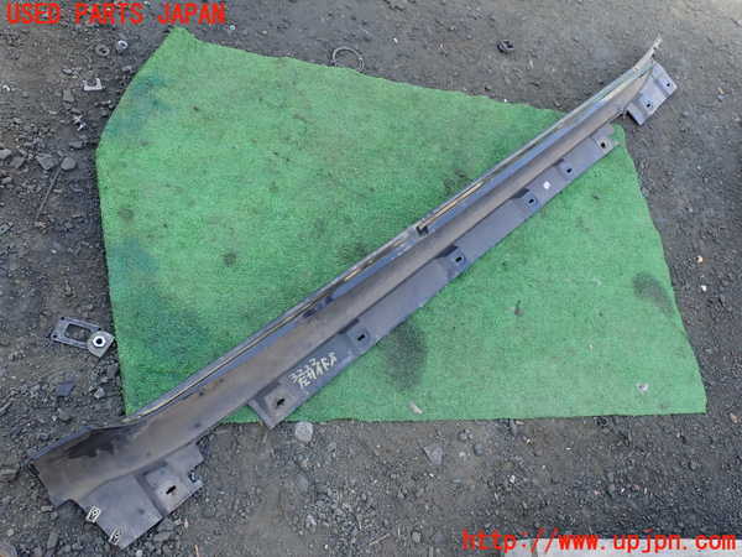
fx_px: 643
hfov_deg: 60.0
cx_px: 371
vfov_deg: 46.8
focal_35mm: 30
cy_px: 278
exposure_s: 1/100
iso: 100
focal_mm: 5.4
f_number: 3.2
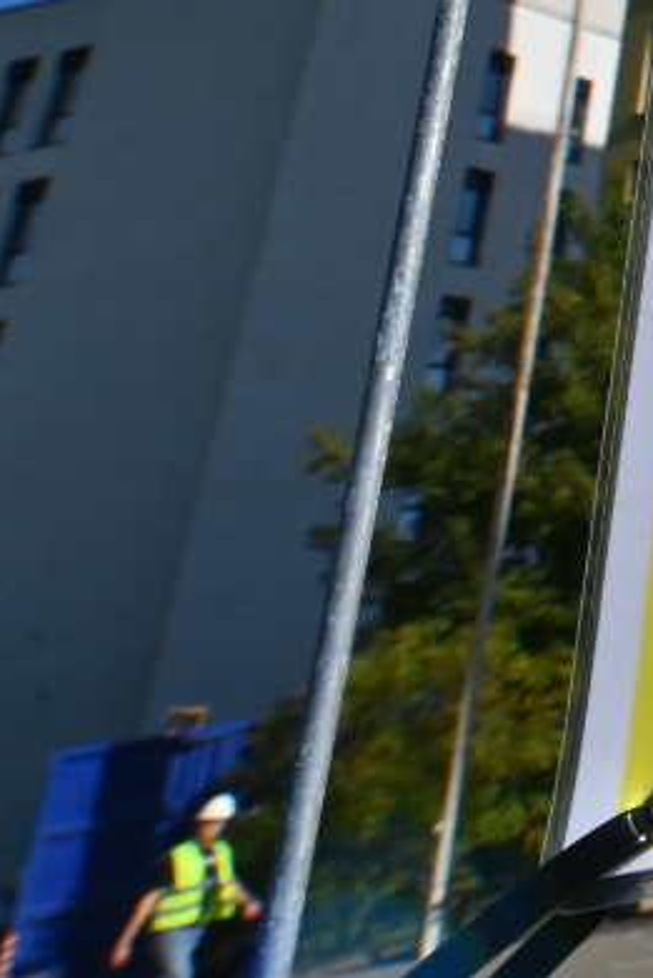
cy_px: -170
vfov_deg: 29.9
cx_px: 1741
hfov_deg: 13.2
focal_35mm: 58
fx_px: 1577
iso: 100
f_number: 16
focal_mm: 14
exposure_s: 1/200
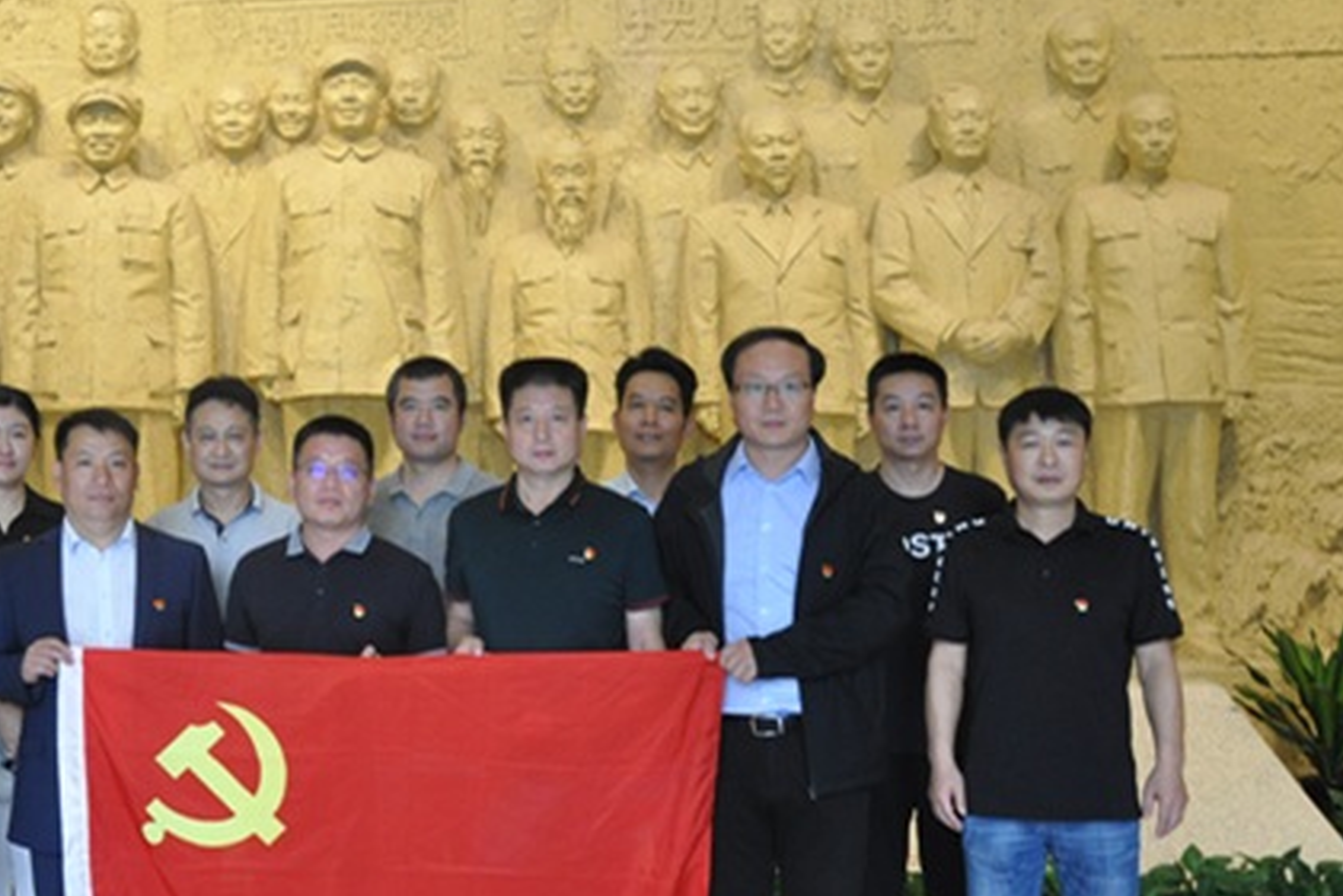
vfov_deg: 28.6
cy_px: 548
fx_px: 1754
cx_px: 421
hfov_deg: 41.2
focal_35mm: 47
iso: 800
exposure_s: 1/60
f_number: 4
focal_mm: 22
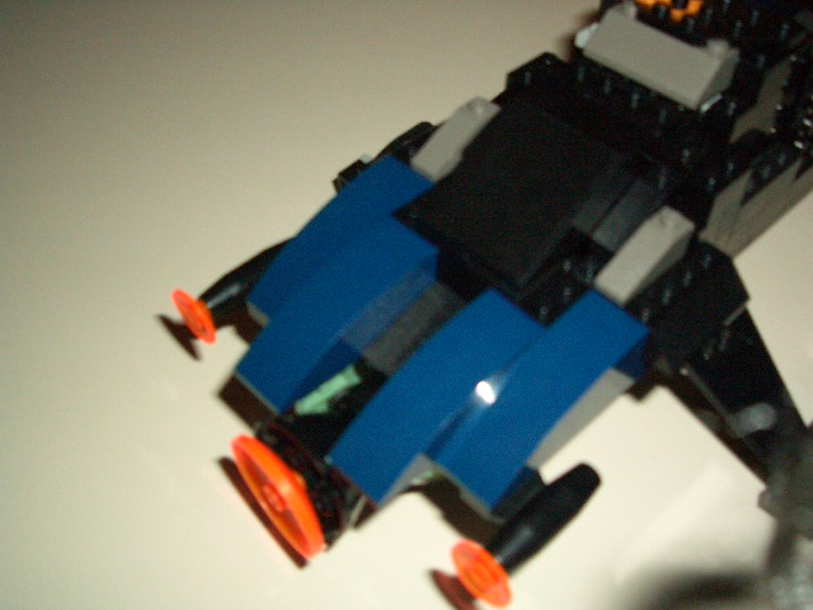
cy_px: 305
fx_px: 963
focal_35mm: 41
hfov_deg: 45.8
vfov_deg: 35.1
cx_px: 406
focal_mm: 6.8
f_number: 2.8
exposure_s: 1/60
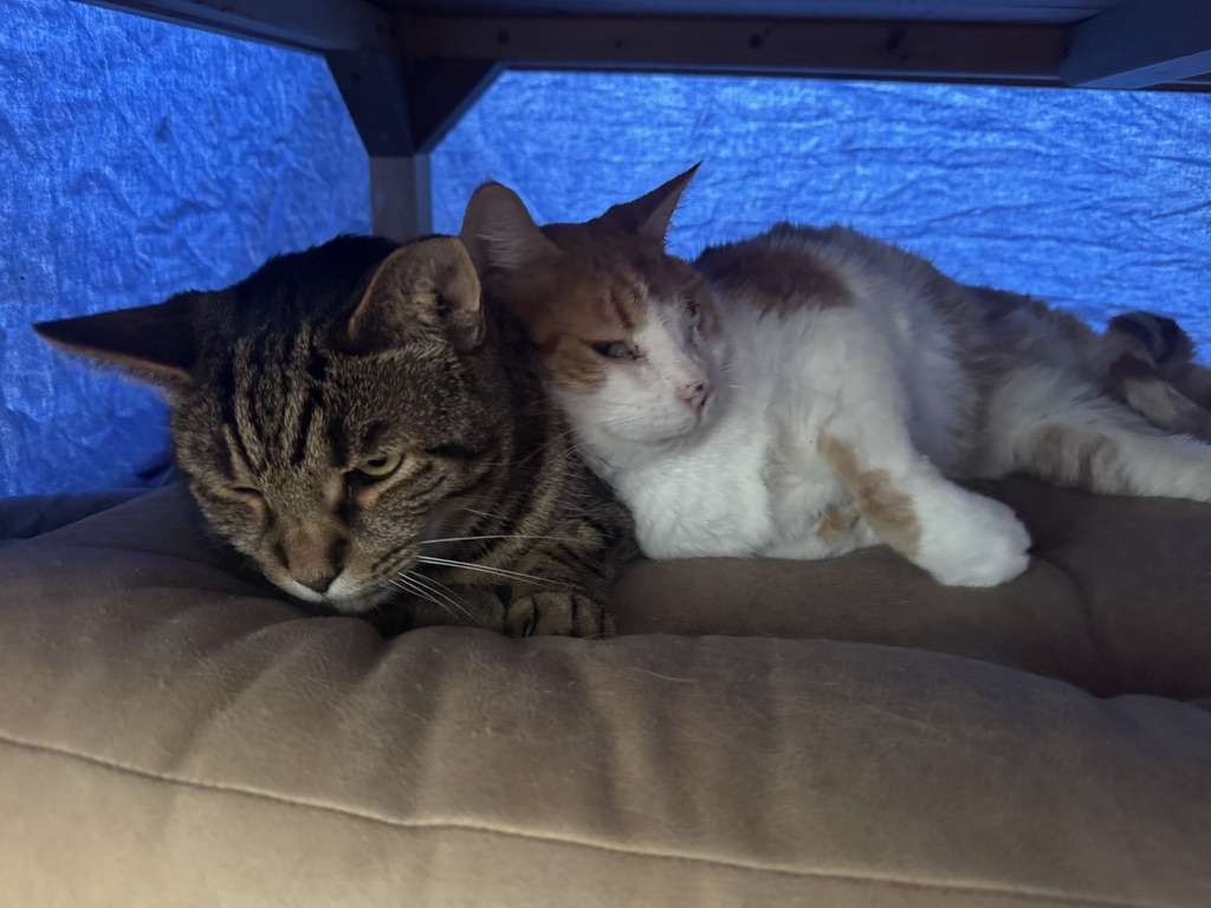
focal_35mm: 24
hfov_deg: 71.6
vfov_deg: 56.8
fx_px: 840
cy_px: 454
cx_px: 606
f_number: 1.78
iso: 1000
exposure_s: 1/38
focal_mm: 6.76
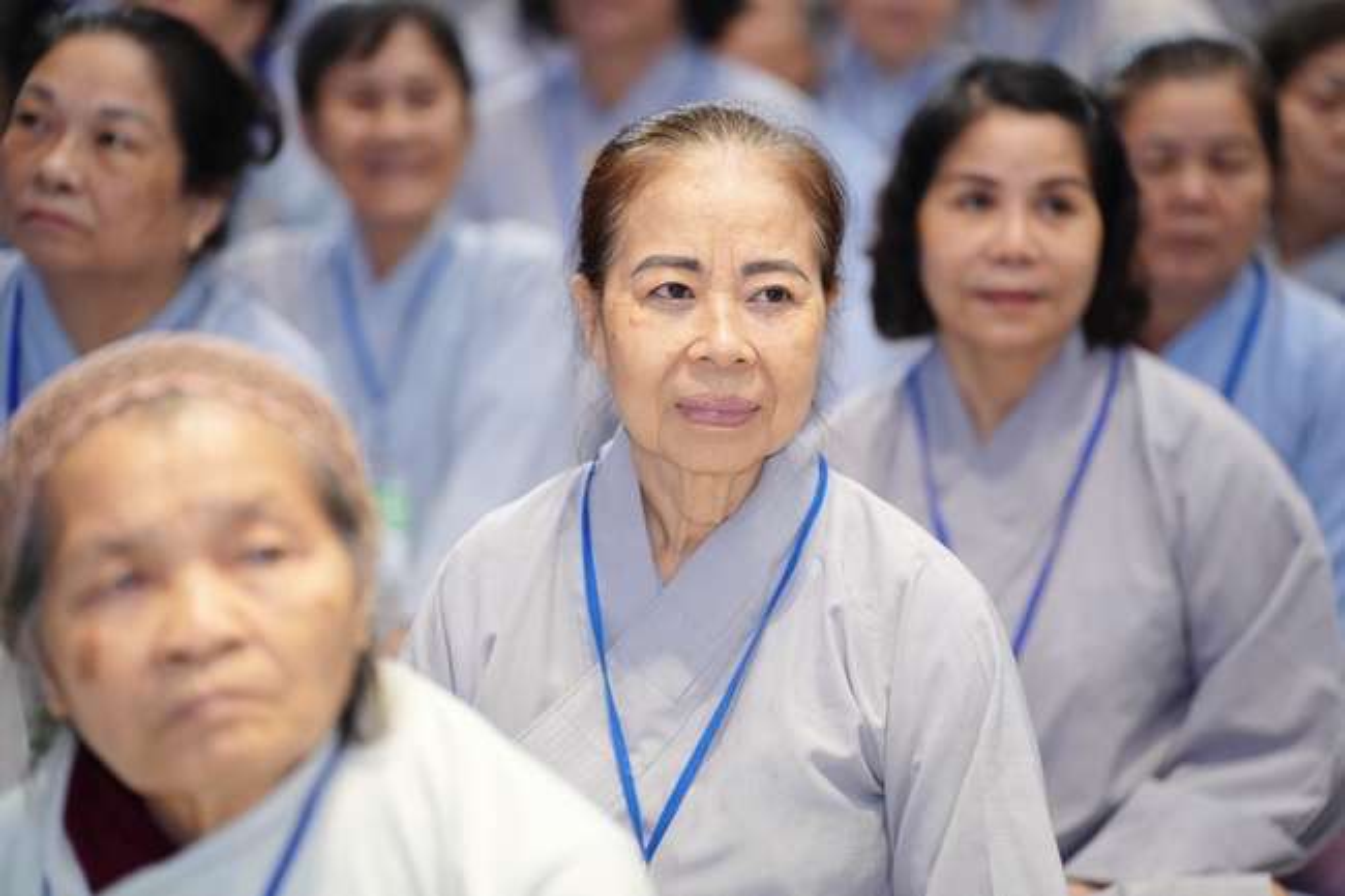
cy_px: 448
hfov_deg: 13.7
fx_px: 5602
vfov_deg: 9.1
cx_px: 672
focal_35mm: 150
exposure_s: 1/125
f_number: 2.8
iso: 1250
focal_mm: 150
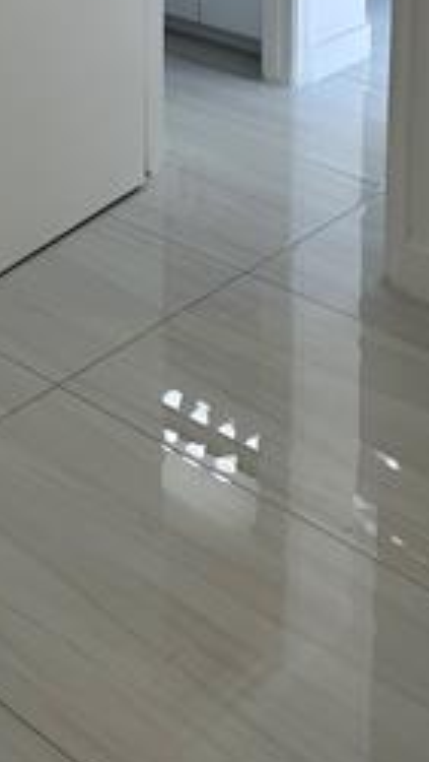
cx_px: 113
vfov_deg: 27.8
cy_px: -110
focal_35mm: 68
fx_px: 1372
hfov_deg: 17.7
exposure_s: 1/280
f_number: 1.5
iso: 40
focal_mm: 5.7
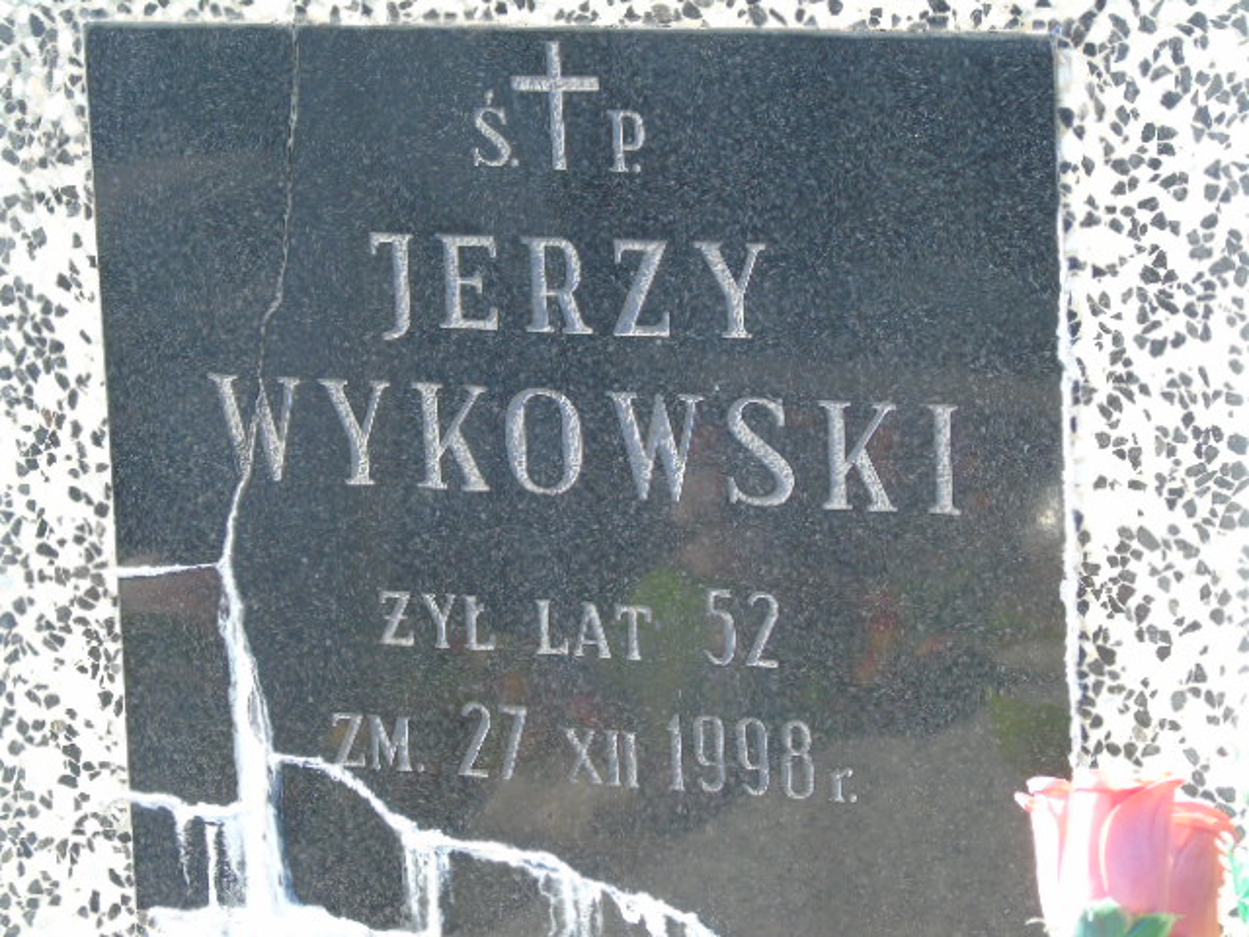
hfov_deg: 12.2
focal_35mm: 162
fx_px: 5845
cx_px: 624
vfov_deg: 9.2
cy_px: 468
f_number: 4.9
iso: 200
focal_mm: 29
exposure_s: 1/125
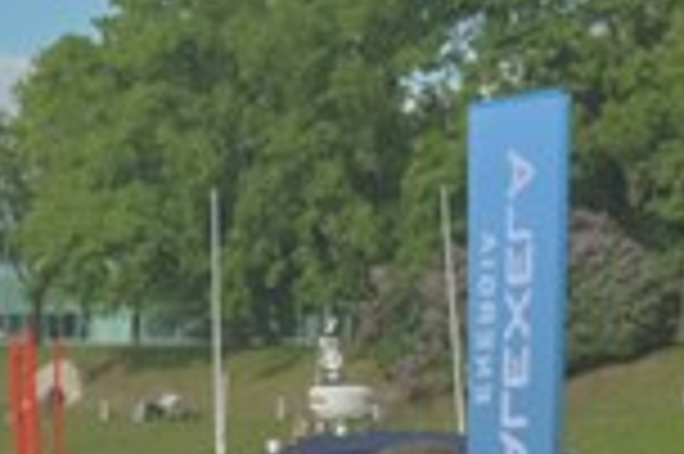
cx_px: -126
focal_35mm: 269
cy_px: 1656
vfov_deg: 4.7
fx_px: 5105
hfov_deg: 7.6
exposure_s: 1/250
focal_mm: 34
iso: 100
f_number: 9
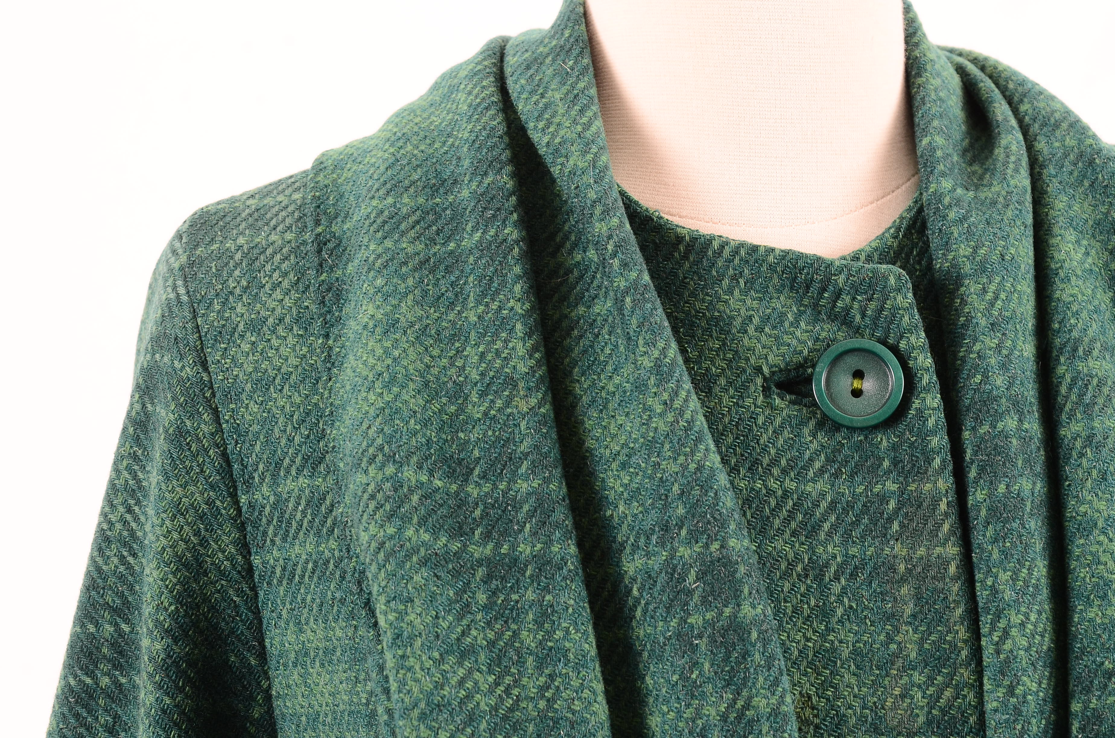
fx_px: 2550
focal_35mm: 82
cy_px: 369
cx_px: 558
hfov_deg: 24.7
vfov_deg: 16.5
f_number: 10
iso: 320
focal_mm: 55
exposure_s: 1/60
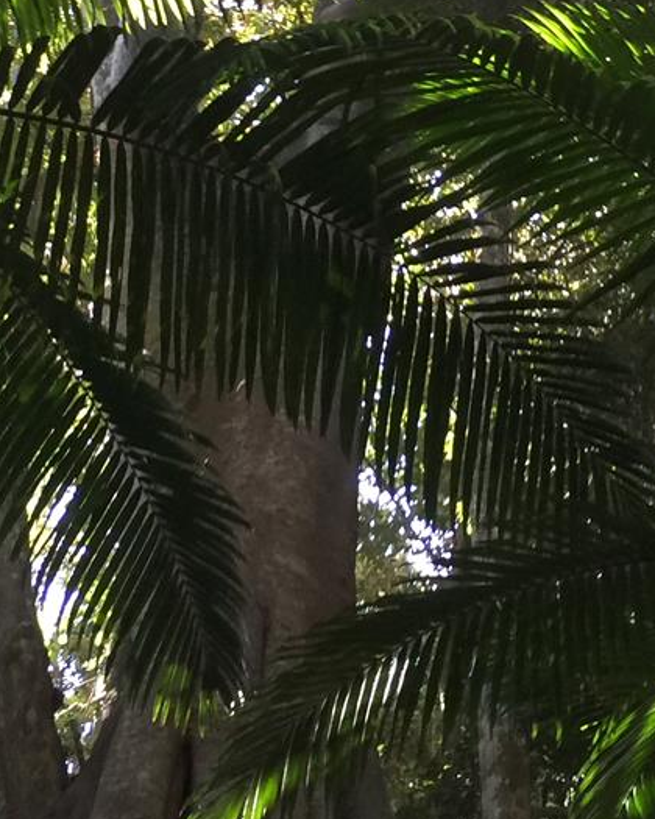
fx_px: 2132
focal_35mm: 88
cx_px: 418
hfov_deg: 17.4
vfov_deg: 21.2
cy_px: 61
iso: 64
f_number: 2.2
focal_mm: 4.15
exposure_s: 1/33
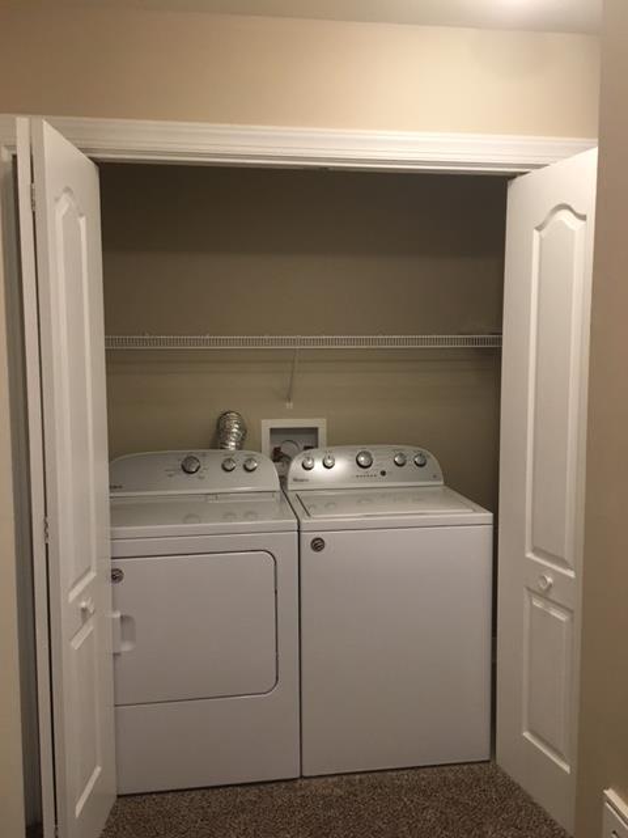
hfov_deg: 48.2
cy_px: 419
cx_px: 314
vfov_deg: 61.7
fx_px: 701
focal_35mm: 29
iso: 125
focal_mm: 4.15
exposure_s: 1/30
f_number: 2.2
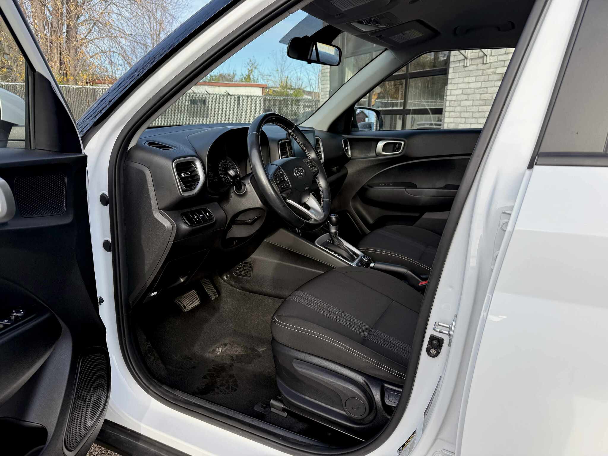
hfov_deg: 71.6
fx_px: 422
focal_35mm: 24
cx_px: 304
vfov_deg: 56.8
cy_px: 228
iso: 80
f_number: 1.78
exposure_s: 1/1122
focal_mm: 6.76
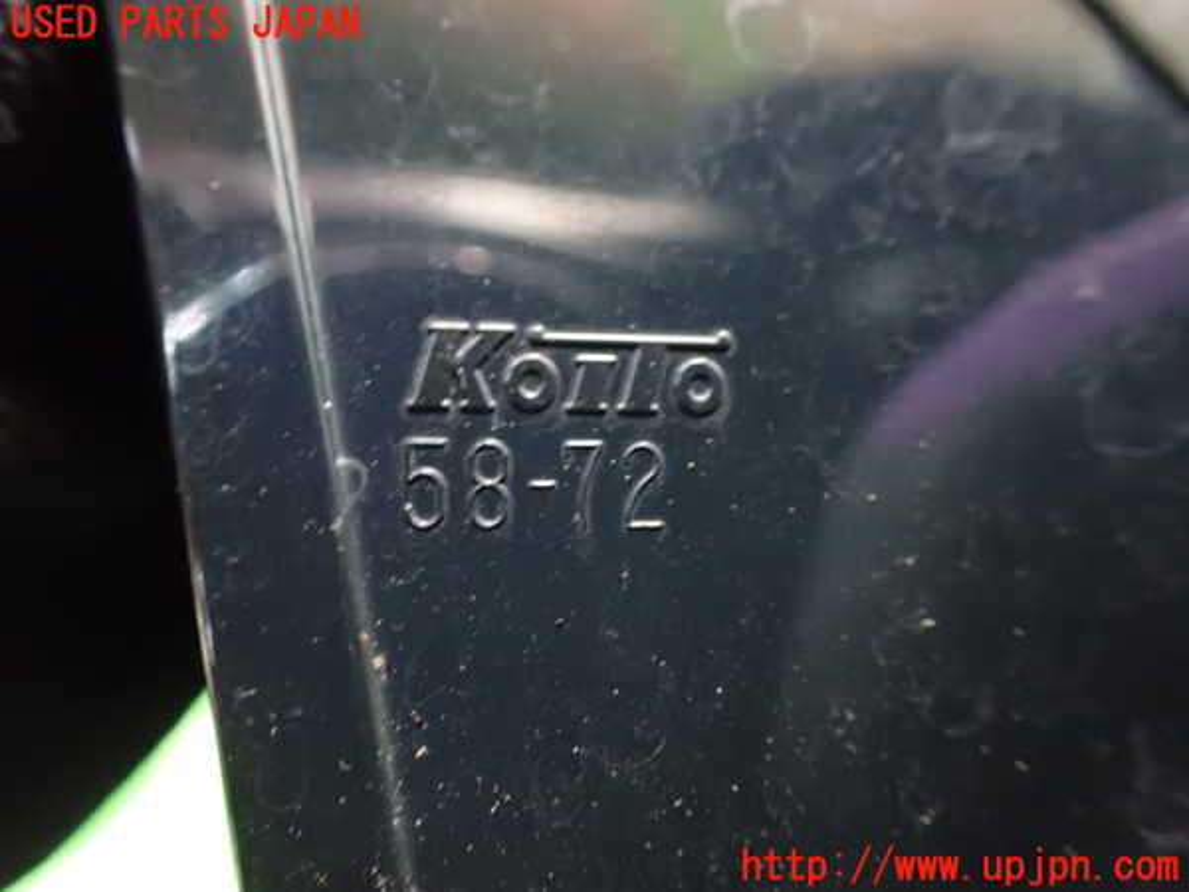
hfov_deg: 60.0
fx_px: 1030
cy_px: 446
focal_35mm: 30
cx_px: 594
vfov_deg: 46.8
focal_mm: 5.4
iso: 1600
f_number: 2.3
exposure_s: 1/15
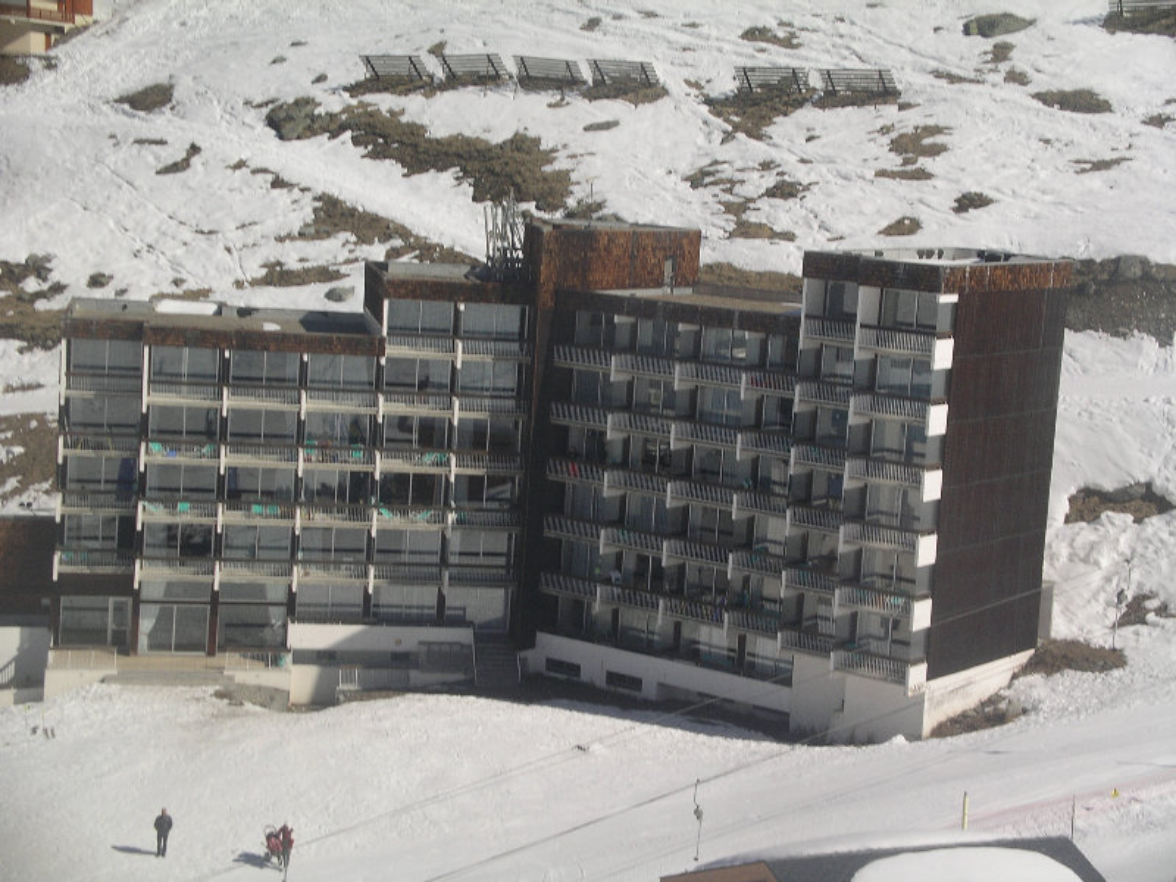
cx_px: 588
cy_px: 441
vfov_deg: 20.4
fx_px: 2446
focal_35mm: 72
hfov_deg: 27.0
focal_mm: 14.9
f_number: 5
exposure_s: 1/413
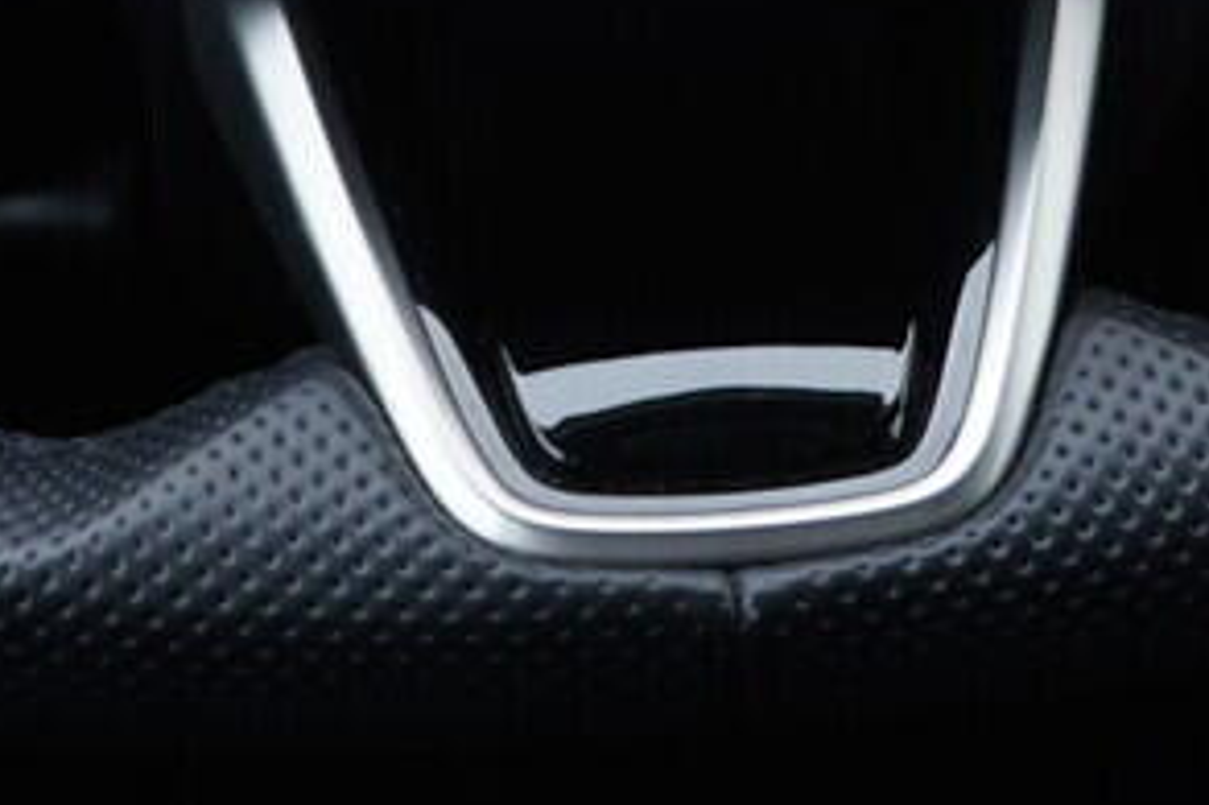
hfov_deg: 11.6
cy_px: -850
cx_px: 763
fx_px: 5941
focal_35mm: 177
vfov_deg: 7.4
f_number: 2.8
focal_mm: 24
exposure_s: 1/40
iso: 125
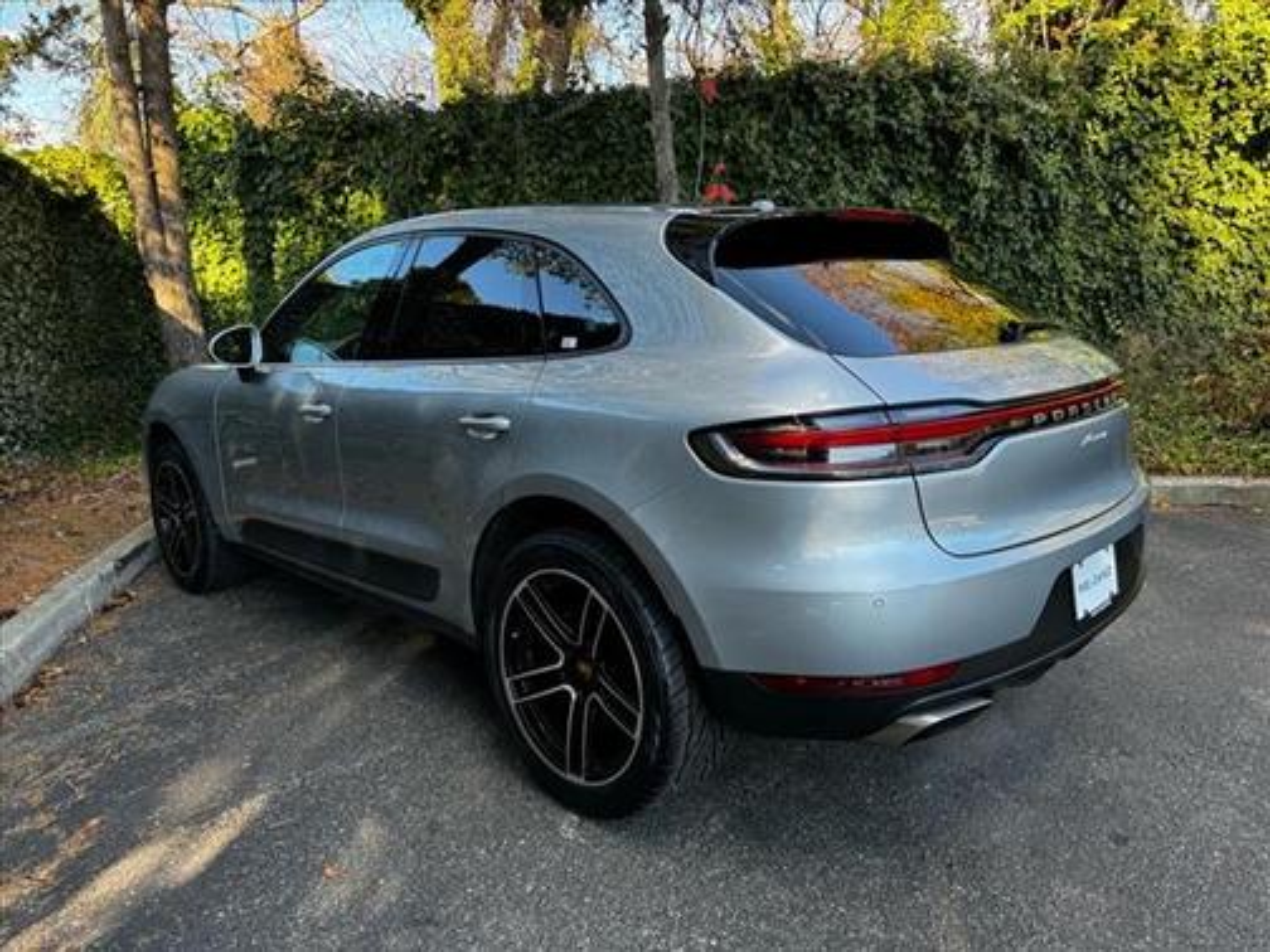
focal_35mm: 24
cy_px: 476
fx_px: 881
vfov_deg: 56.8
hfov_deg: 71.6
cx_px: 635
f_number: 1.78
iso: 64
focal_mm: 6.76
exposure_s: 1/175
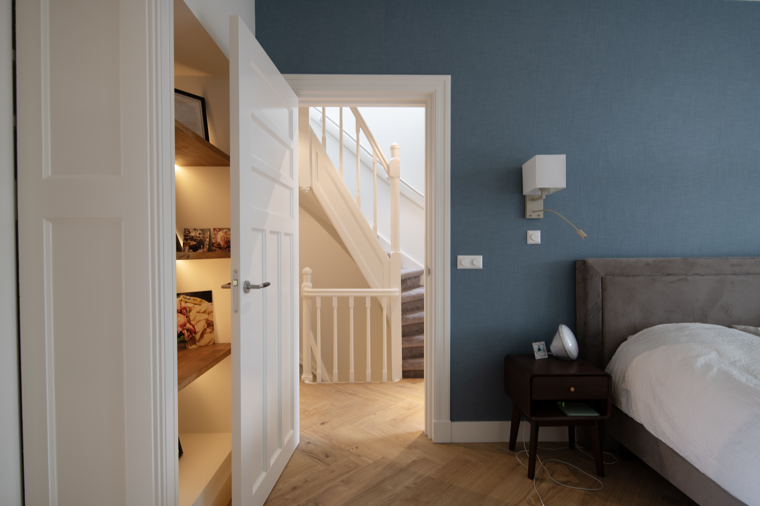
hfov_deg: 86.9
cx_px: 380
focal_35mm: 19
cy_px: 253
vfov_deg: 64.6
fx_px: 401
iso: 100
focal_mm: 19
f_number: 4
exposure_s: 1/10
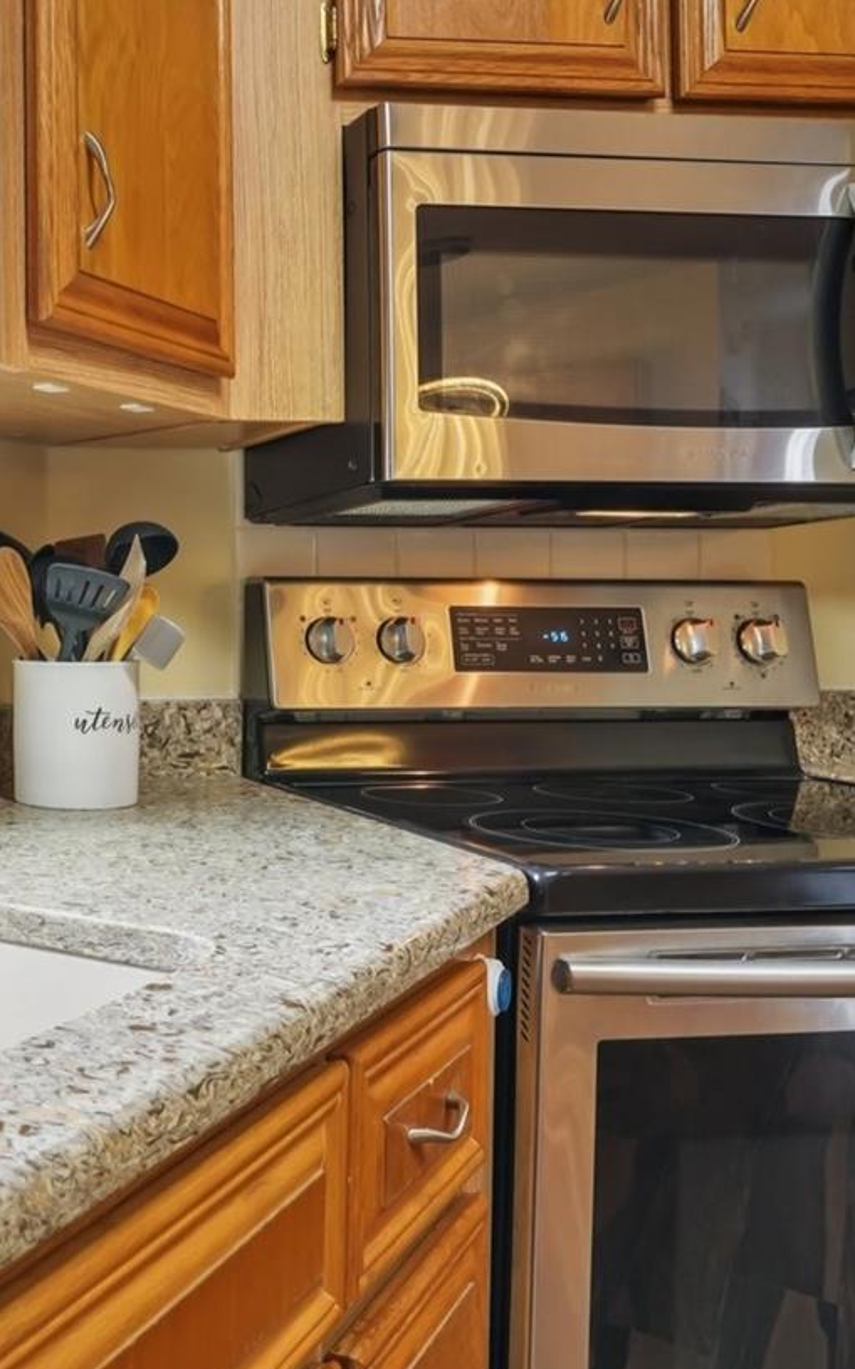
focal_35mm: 34
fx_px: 1268
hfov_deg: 31.0
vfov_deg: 56.5
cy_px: 596
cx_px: -190
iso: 400
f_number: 8
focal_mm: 17
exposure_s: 1/25
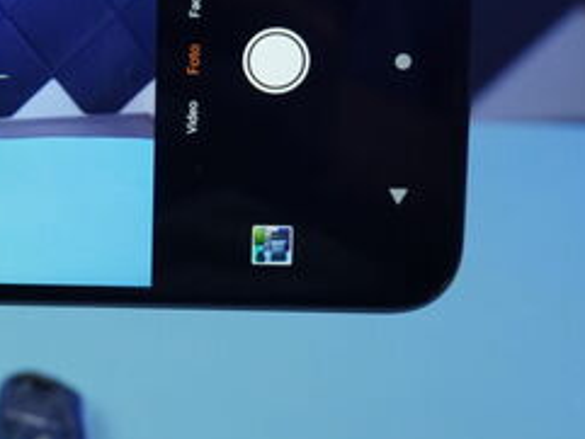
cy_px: 98
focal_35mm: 71
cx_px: -92
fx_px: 1200
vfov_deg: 20.5
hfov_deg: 25.0
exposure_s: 1/160
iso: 3200
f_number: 8
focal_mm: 29
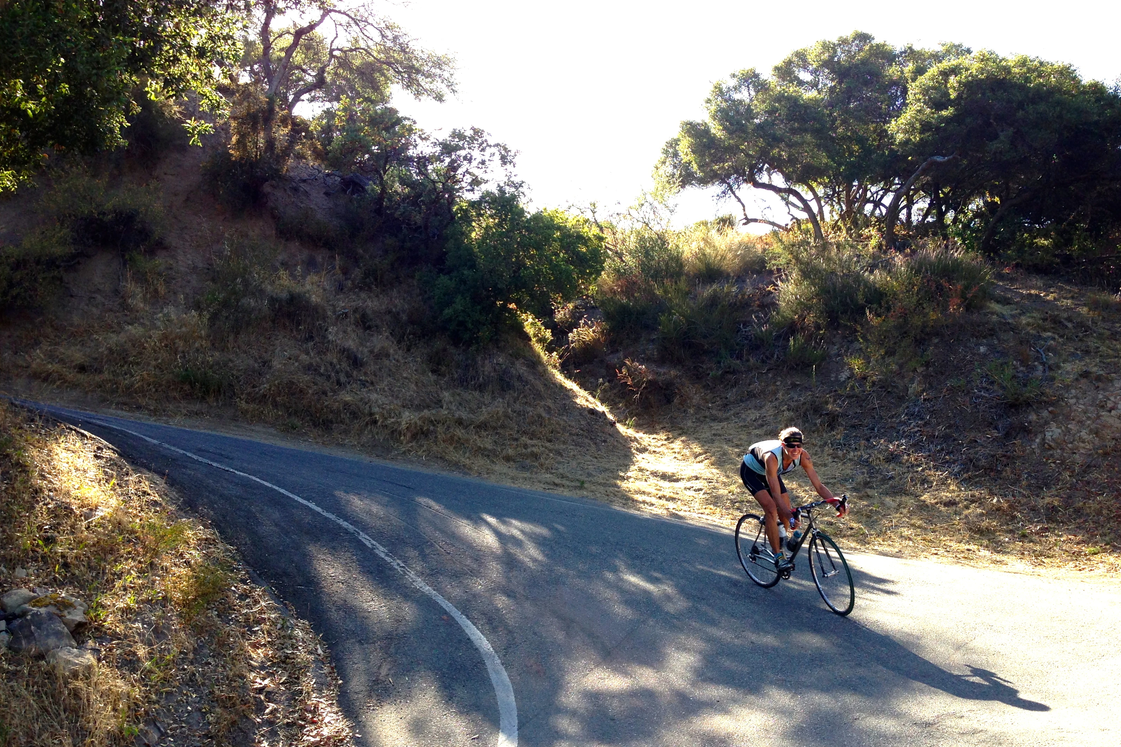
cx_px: 570
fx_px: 1090
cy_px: 391
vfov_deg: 37.8
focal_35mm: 35
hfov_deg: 54.4
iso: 50
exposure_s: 1/311
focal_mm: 4.13
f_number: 2.4
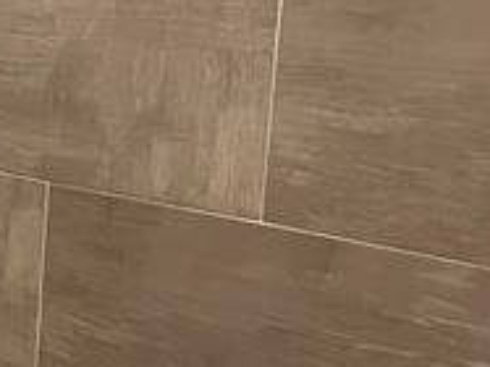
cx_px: -325
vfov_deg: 16.6
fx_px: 1259
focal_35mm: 89
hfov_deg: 18.4
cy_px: 165
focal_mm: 5.1
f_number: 1.6
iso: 160
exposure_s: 1/60
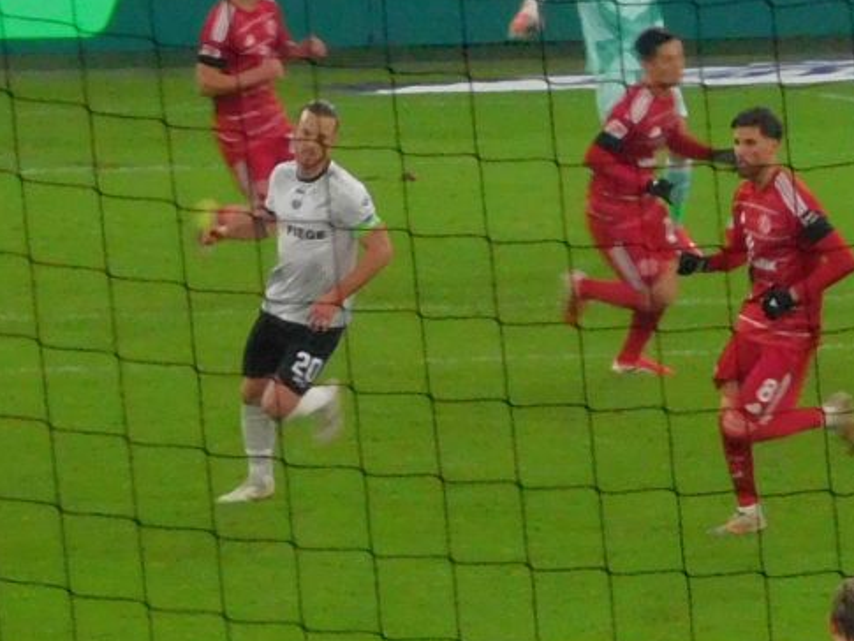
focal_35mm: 1031
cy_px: 685
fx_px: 25442
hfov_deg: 1.9
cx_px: 1190
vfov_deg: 1.4
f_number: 5.7
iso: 400
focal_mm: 44.6
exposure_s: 1/100
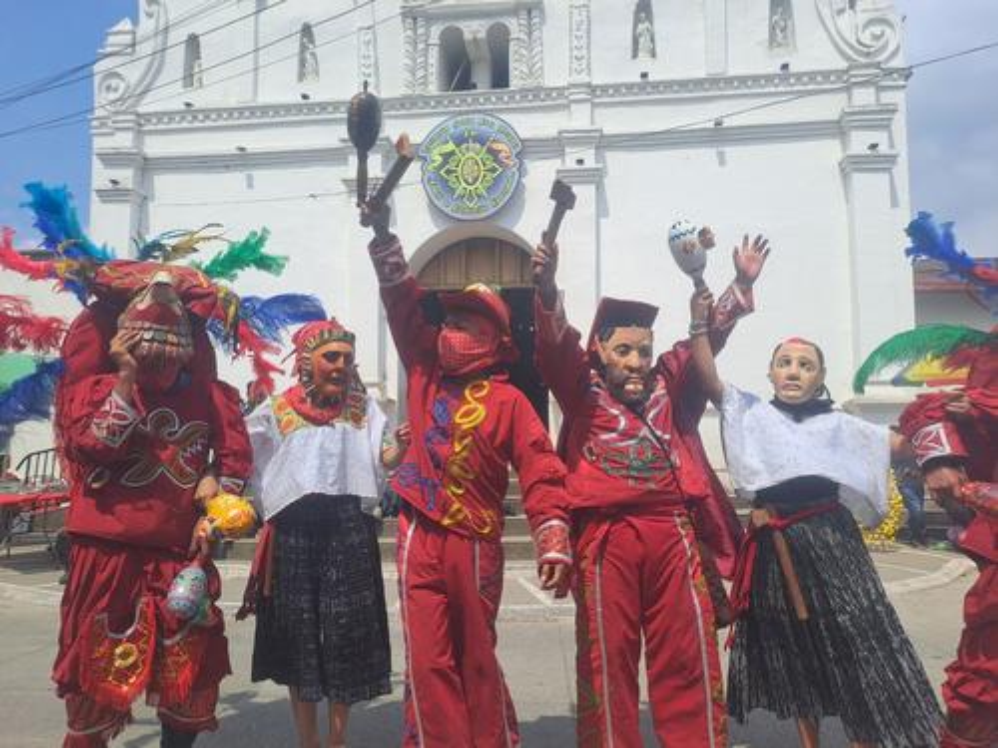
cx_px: 499
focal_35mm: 25
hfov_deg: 69.4
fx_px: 721
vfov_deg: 54.9
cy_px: 374
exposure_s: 1/1825
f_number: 1.8
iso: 32
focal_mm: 4.65
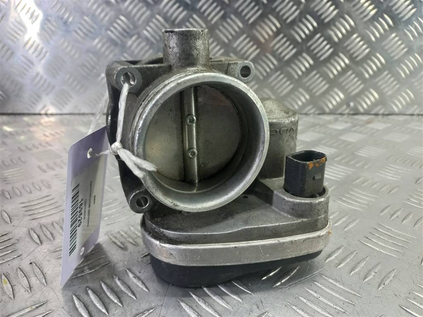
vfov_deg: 54.9
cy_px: 158
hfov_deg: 69.4
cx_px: 212
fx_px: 305
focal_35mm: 25
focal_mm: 4.6
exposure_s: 1/50
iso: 80
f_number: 1.8
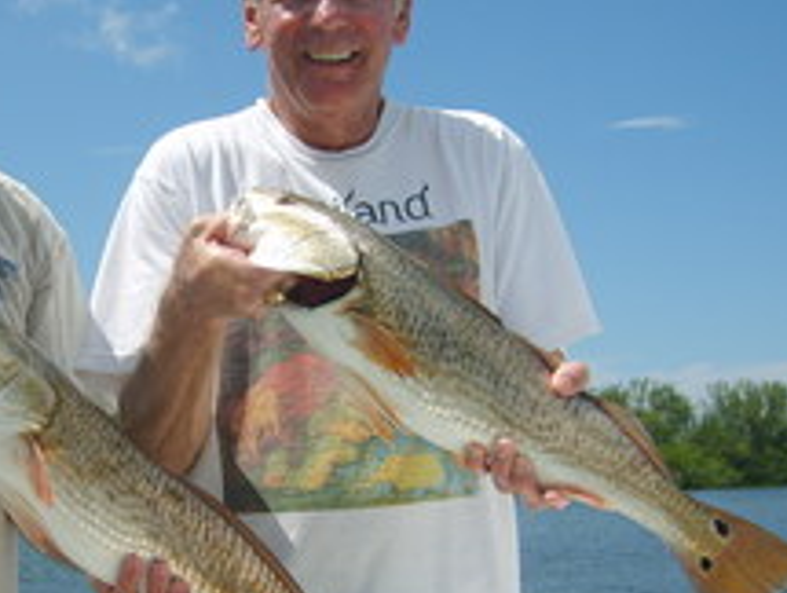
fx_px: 1480
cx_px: 223
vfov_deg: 22.6
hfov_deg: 29.4
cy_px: 399
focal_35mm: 65
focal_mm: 5.8
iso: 50
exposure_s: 1/250
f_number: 7.1
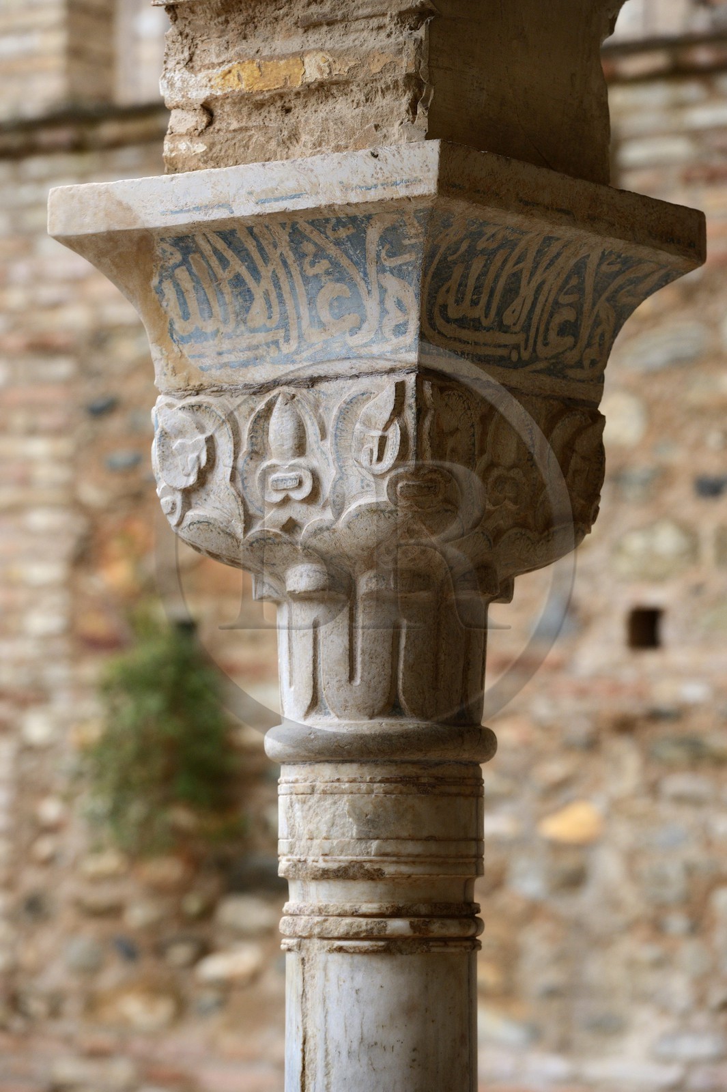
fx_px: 4093
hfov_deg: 10.1
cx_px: 364
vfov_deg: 15.2
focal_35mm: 135
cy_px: 546
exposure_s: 1/320
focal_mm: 135
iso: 1600
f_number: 5.6
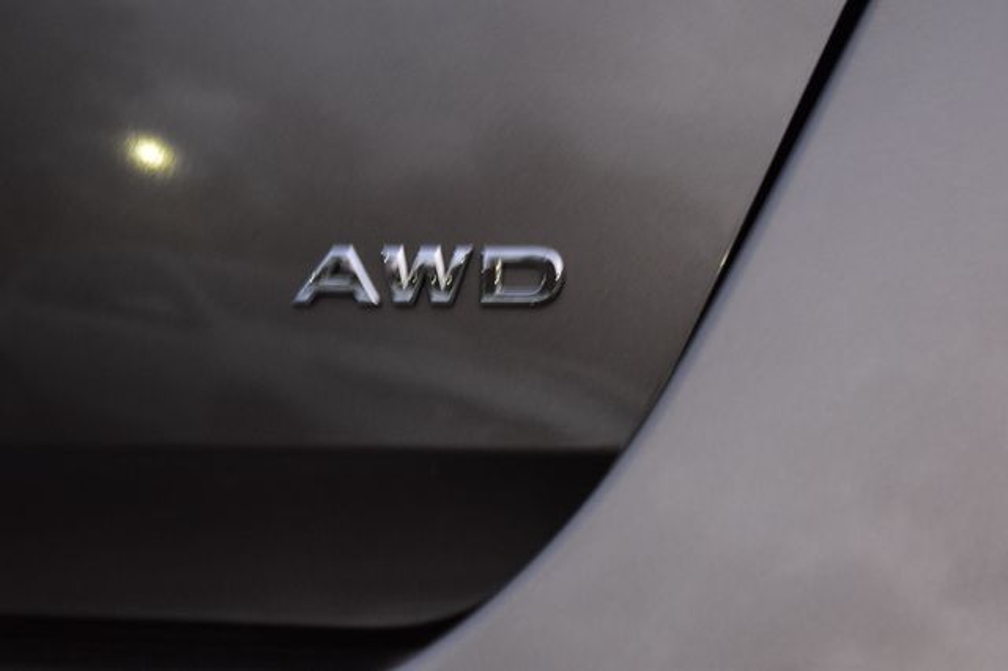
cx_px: 504
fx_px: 2309
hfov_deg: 24.6
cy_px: 336
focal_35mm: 82
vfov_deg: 16.5
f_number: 5.6
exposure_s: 1/6
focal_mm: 55
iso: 1600
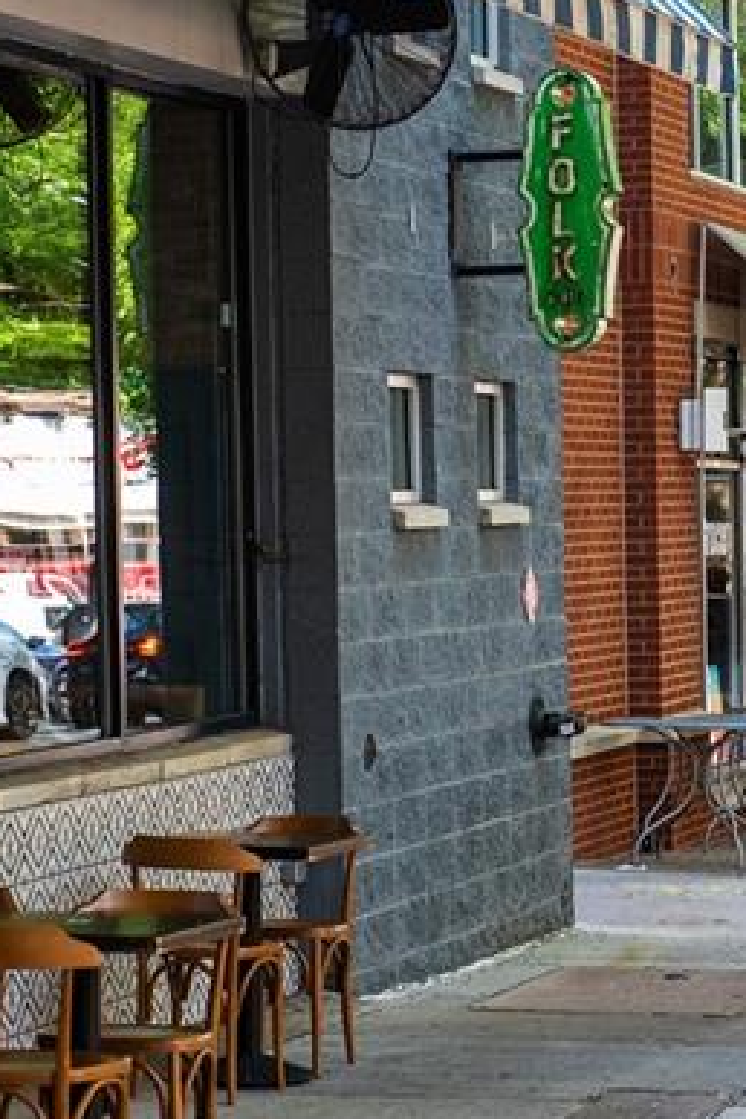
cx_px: 471
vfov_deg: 16.6
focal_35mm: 123
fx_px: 3823
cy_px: 434
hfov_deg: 11.1
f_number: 4.5
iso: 1000
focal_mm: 62
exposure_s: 1/320
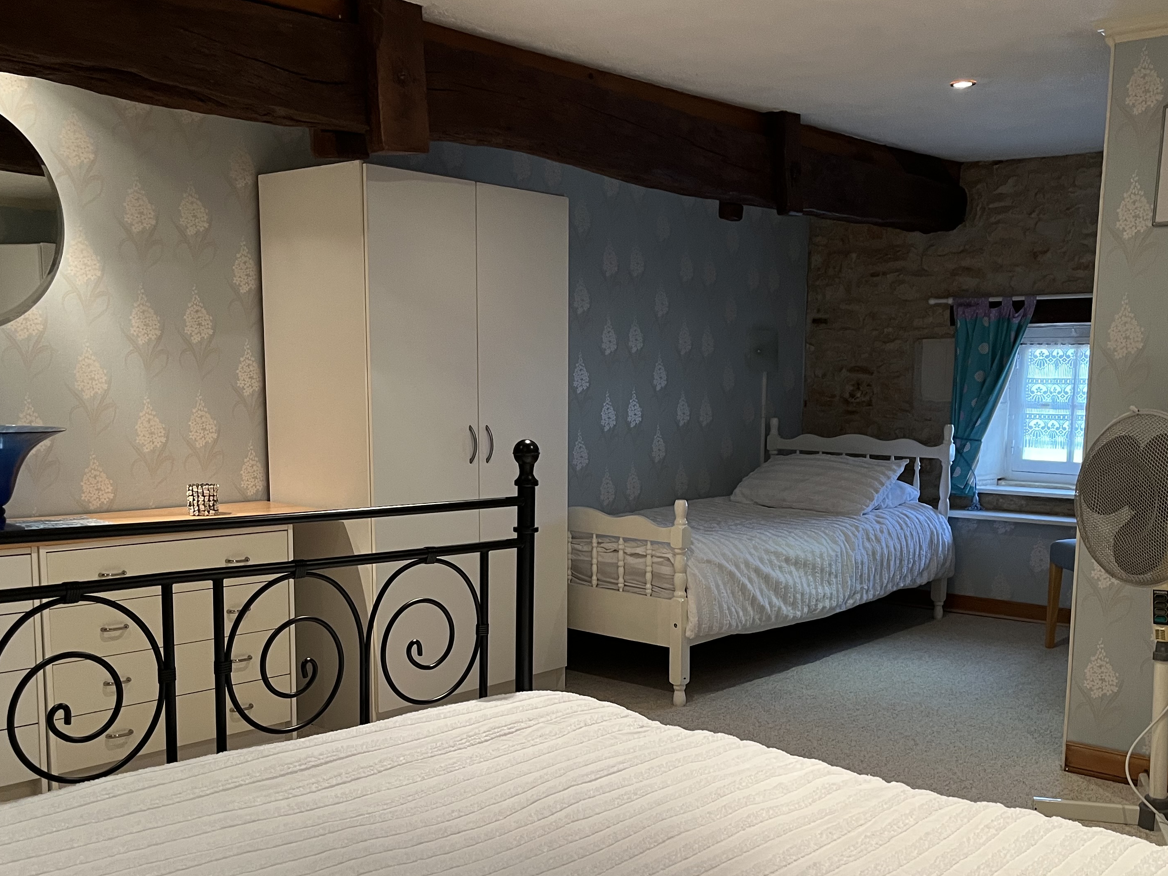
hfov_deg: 50.1
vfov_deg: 38.2
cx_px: 625
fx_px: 1248
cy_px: 588
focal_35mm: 37
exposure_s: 1/50
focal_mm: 5.1
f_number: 1.6
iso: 200
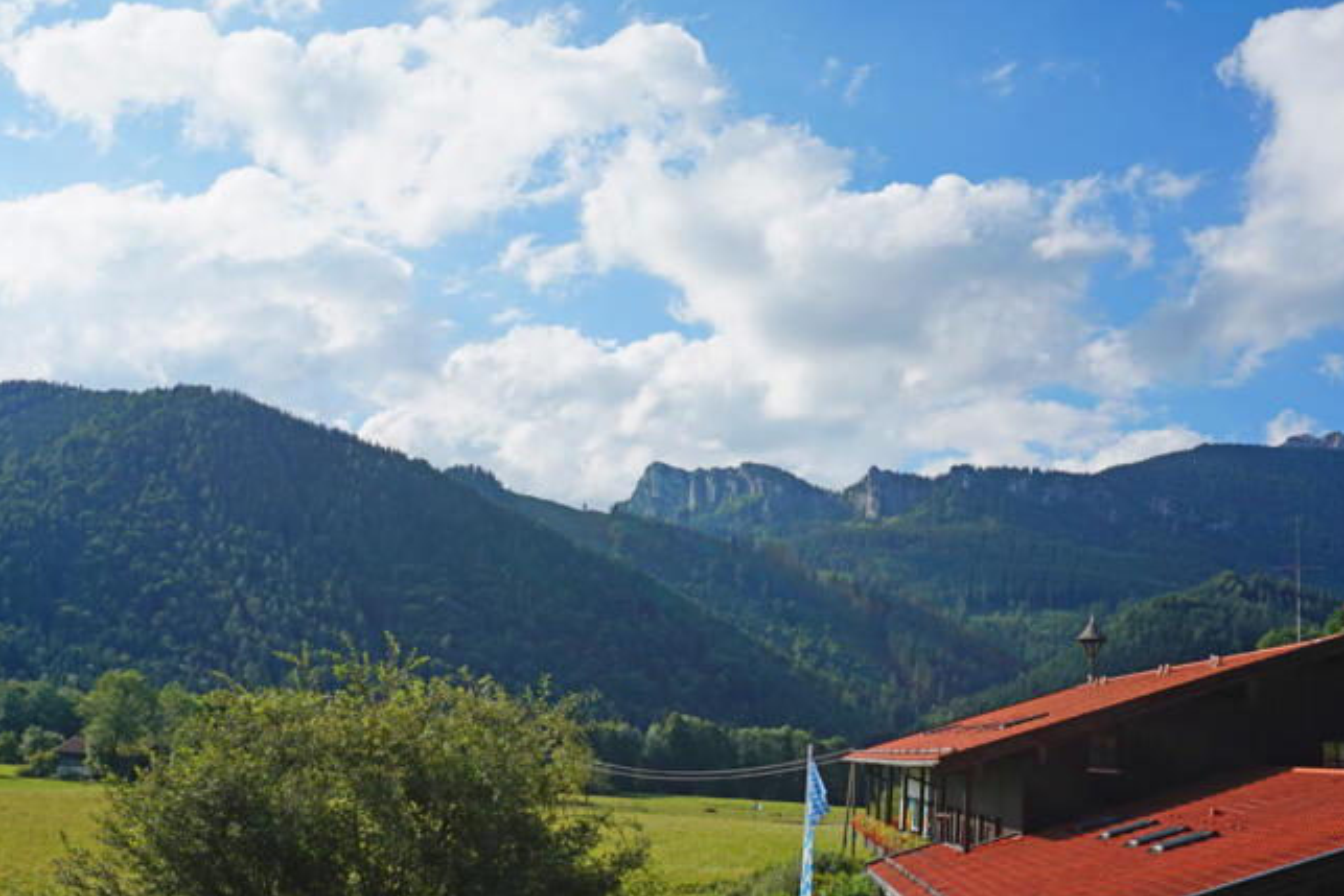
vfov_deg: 34.6
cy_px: 439
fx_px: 1438
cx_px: 687
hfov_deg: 50.1
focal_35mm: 39
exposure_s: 1/125
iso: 100
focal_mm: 25
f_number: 14
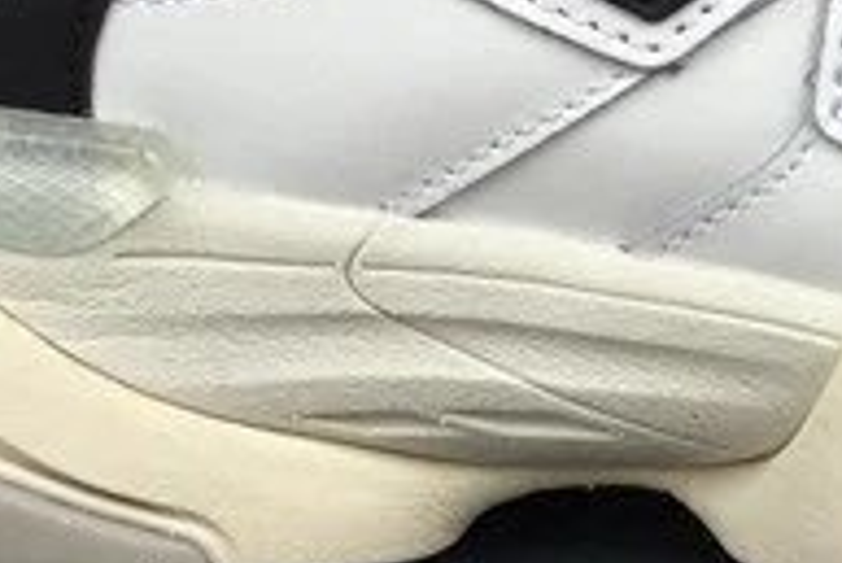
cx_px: 912
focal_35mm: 150
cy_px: 443
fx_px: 3511
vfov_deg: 9.1
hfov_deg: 13.4
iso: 25
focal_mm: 3.3
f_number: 2.4
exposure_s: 1/390
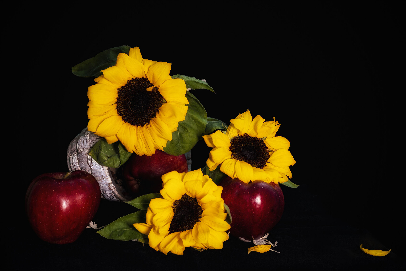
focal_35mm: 50
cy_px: 136
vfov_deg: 27.0
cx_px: 203
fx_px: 564
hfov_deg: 39.6
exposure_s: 2.5
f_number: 11
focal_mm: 50
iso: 100
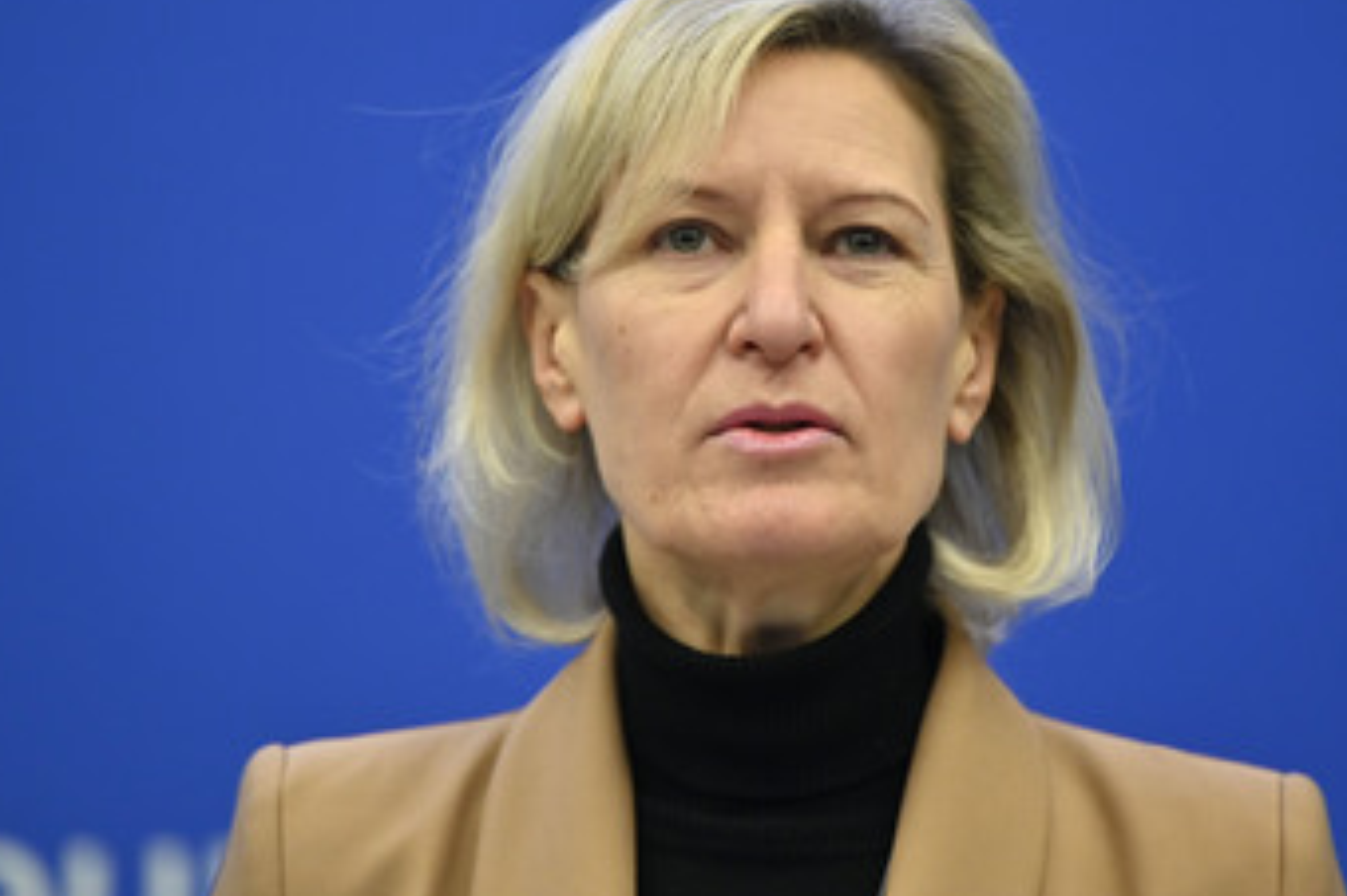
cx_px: 771
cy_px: 504
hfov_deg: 7.8
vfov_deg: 5.2
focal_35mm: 265
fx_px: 9906
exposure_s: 1/320
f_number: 2.8
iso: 1000
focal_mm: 200
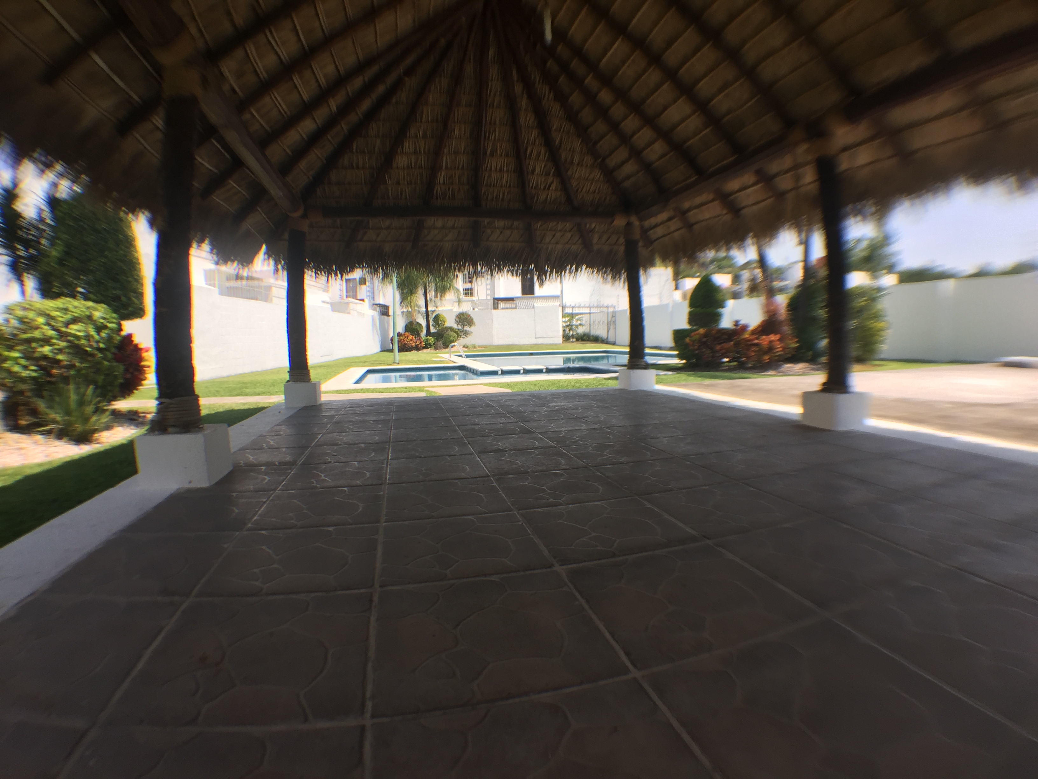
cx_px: 519
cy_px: 390
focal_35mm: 29
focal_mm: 4.15
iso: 32
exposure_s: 1/791
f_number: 2.2
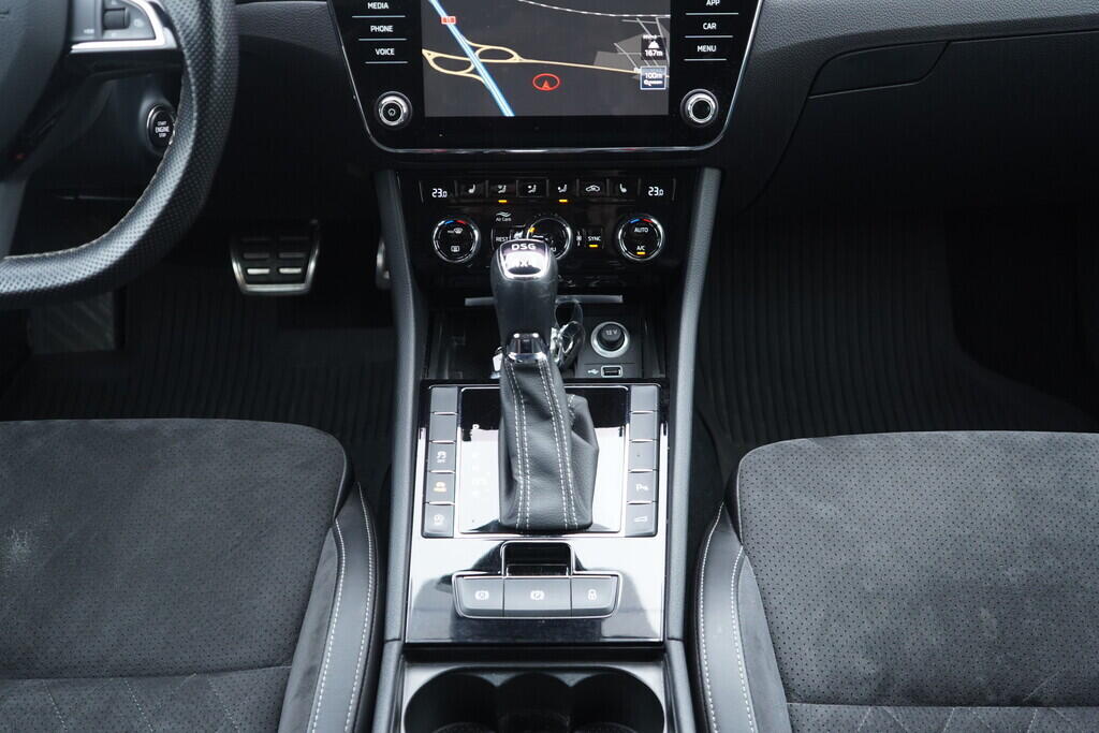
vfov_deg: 36.9
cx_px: 550
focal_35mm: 36
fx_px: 1099
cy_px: 366
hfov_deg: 53.1
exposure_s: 1/40
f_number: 2.8
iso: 640
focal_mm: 24
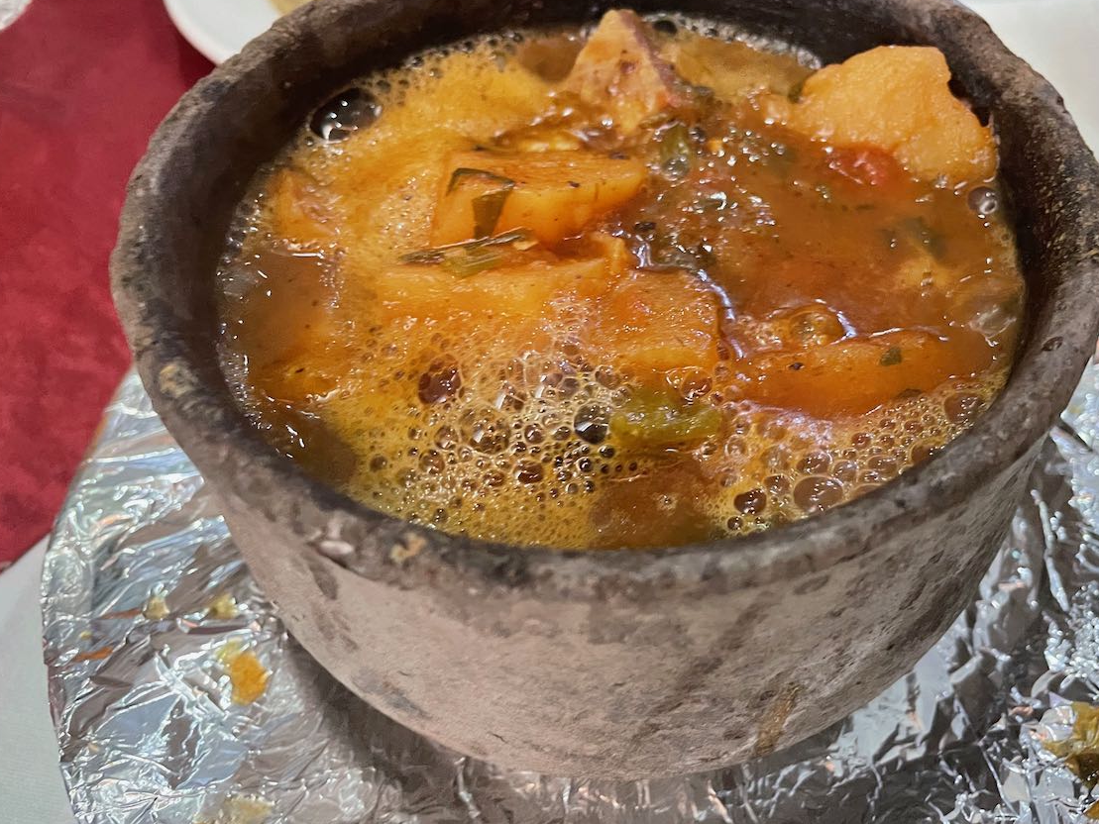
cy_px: 397
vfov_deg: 46.8
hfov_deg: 59.8
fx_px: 953
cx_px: 620
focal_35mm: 30
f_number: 1.6
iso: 640
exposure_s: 1/25
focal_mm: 4.2
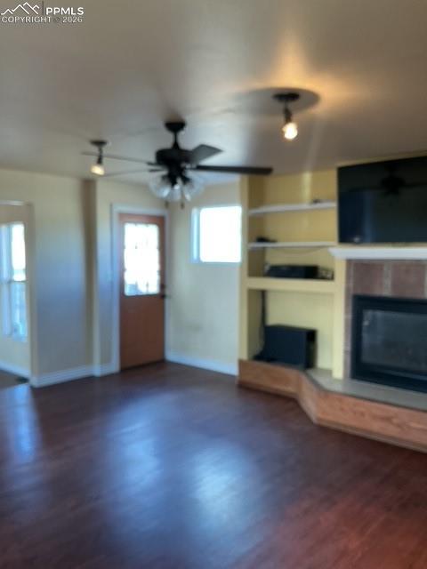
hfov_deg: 48.2
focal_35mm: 29
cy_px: 284
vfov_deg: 61.7
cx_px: 214
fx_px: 477
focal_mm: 3
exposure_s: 1/60
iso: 160
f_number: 1.8
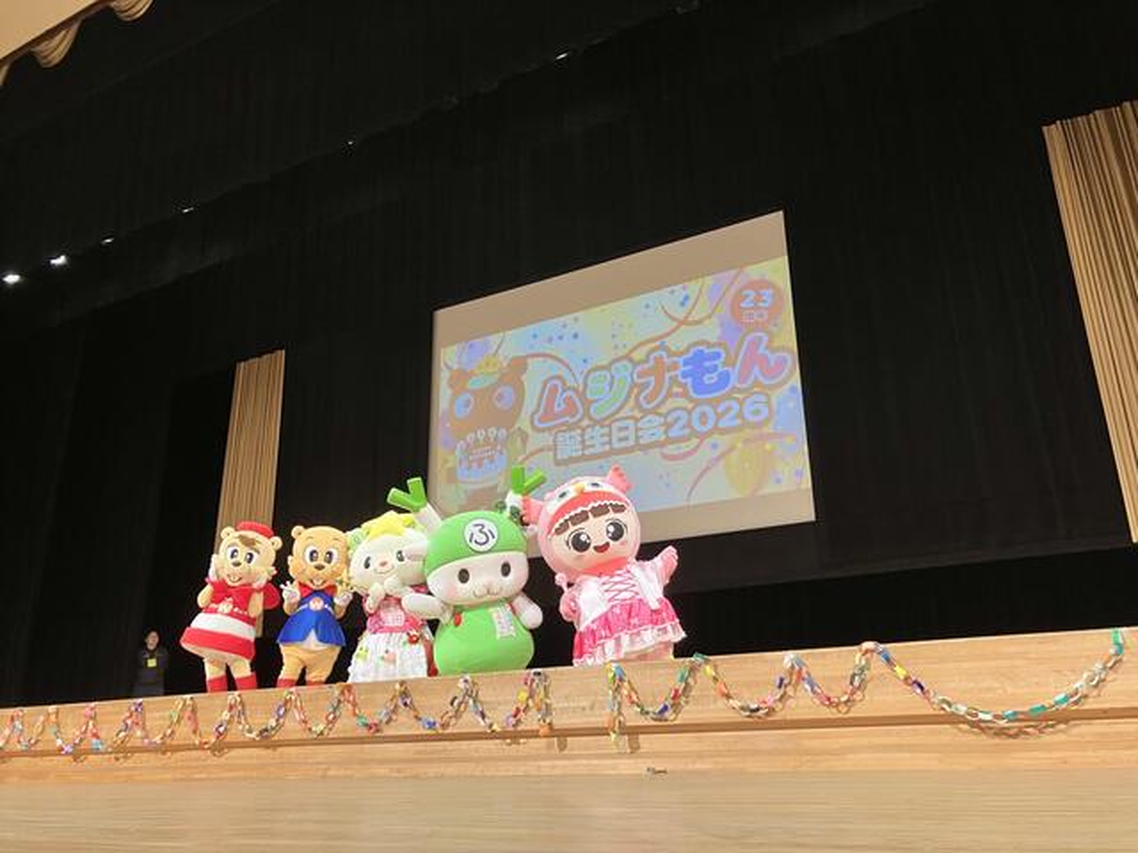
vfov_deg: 49.7
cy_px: 426
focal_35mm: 28
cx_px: 569
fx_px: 920
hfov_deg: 63.4
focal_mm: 3.99
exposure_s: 1/50
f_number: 1.8
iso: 64
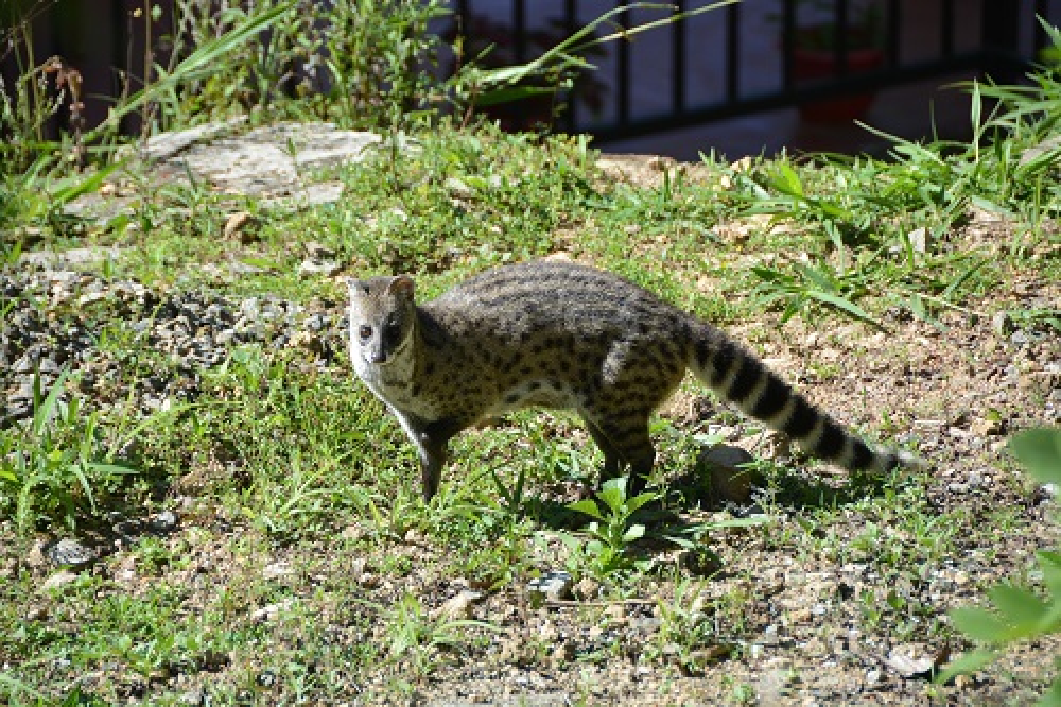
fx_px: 8838
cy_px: 354
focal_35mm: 300
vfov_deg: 4.6
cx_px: 530
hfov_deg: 6.9
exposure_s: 1/1000
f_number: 5.6
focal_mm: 200
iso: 560
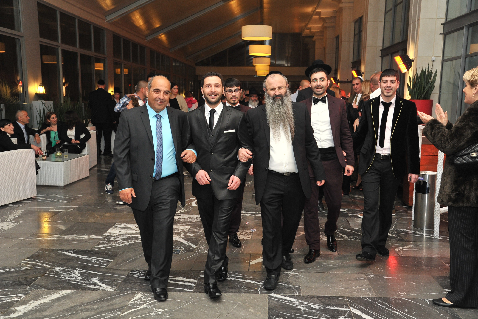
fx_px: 504
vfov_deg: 35.0
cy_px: 160
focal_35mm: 38
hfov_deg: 50.7
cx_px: 239
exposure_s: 1/125
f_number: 5.6
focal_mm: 38
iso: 1600
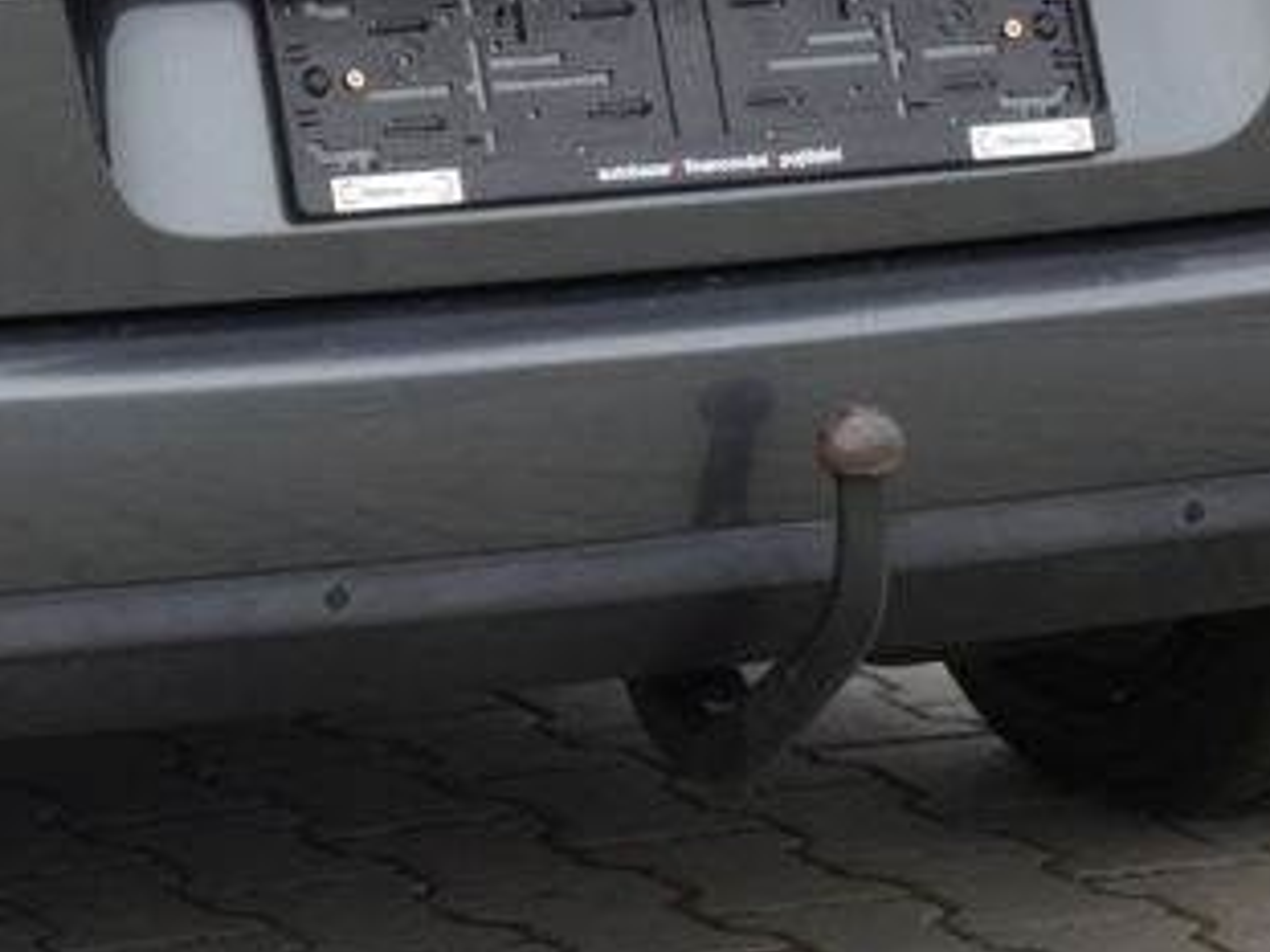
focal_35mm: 244
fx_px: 8948
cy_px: -208
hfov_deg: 8.0
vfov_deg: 6.1
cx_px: -233
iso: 100
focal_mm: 13.3
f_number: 5.6
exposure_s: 1/80
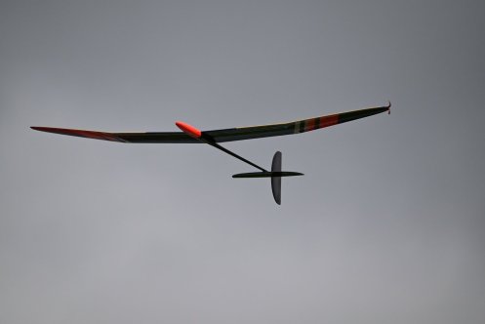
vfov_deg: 3.4
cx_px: 242
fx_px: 5392
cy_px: 162
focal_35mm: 400
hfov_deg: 5.2
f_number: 7.1
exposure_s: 1/3200
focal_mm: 400
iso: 2000
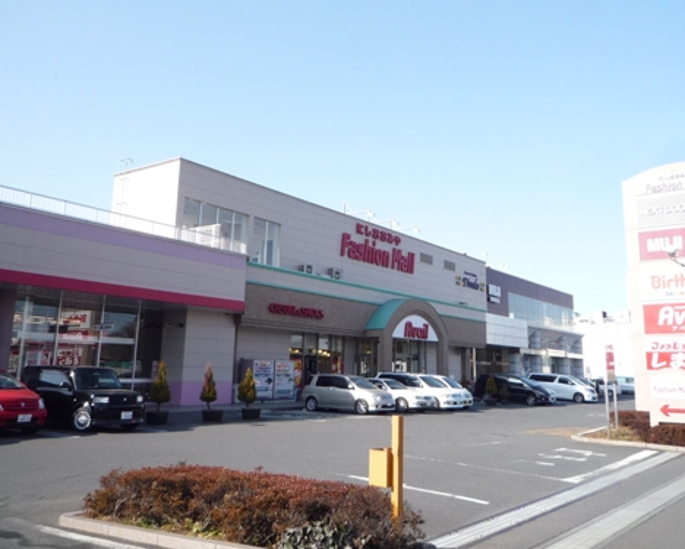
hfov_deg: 55.6
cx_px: 356
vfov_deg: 45.7
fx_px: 649
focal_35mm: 32
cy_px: 231
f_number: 3.5
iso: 100
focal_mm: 4.4
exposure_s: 1/500
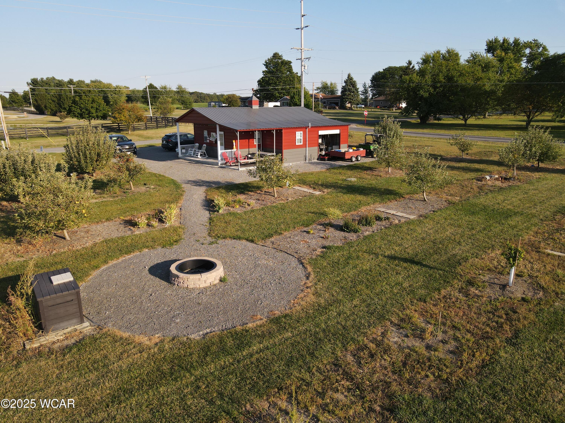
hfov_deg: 71.6
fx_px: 392
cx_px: 282
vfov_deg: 56.8
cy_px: 212
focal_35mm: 24
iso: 100
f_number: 2.8
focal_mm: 4.5
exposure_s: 1/500
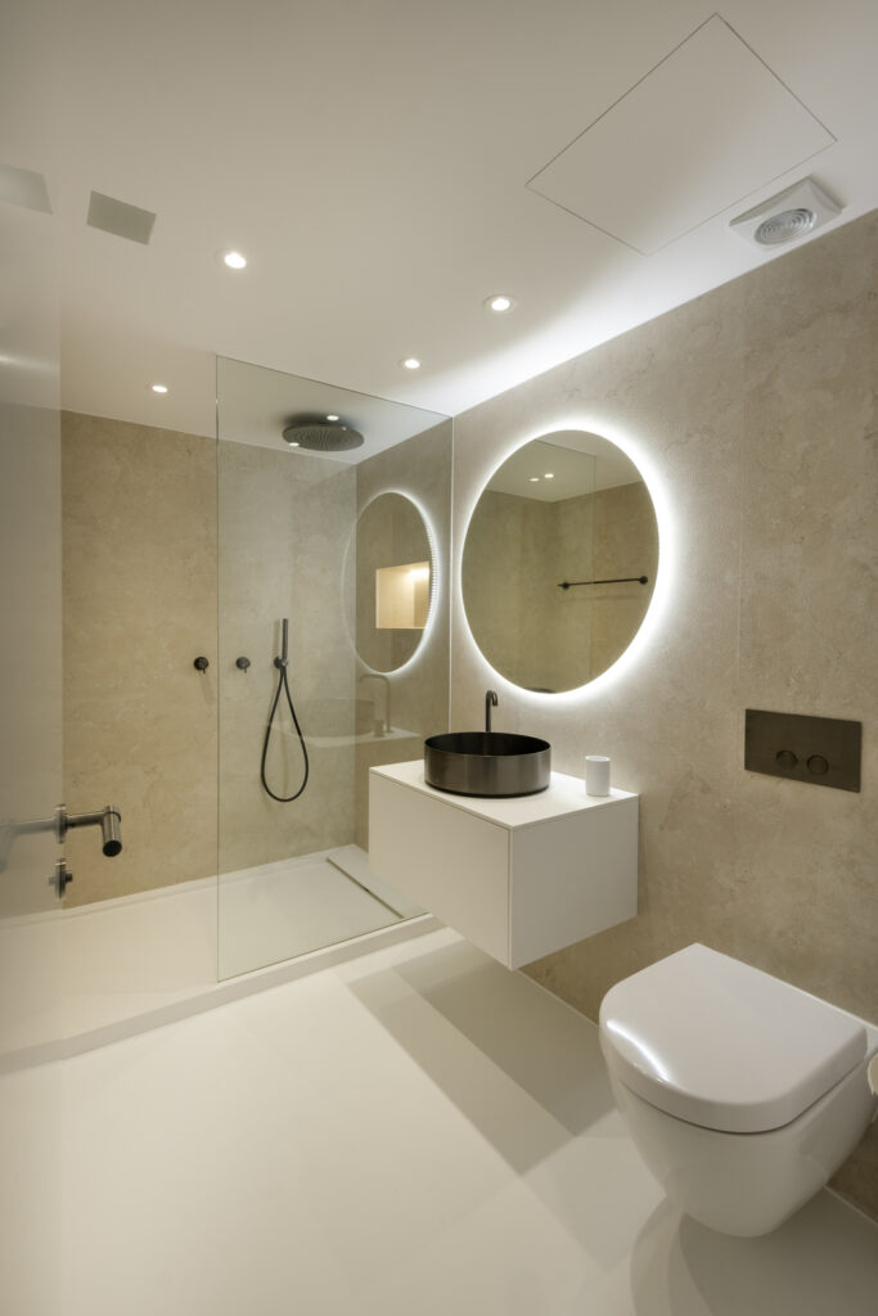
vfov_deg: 100.4
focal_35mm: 15
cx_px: 439
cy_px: 658
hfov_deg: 77.3
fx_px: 549
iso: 160
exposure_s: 1/4
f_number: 11
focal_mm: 10.1
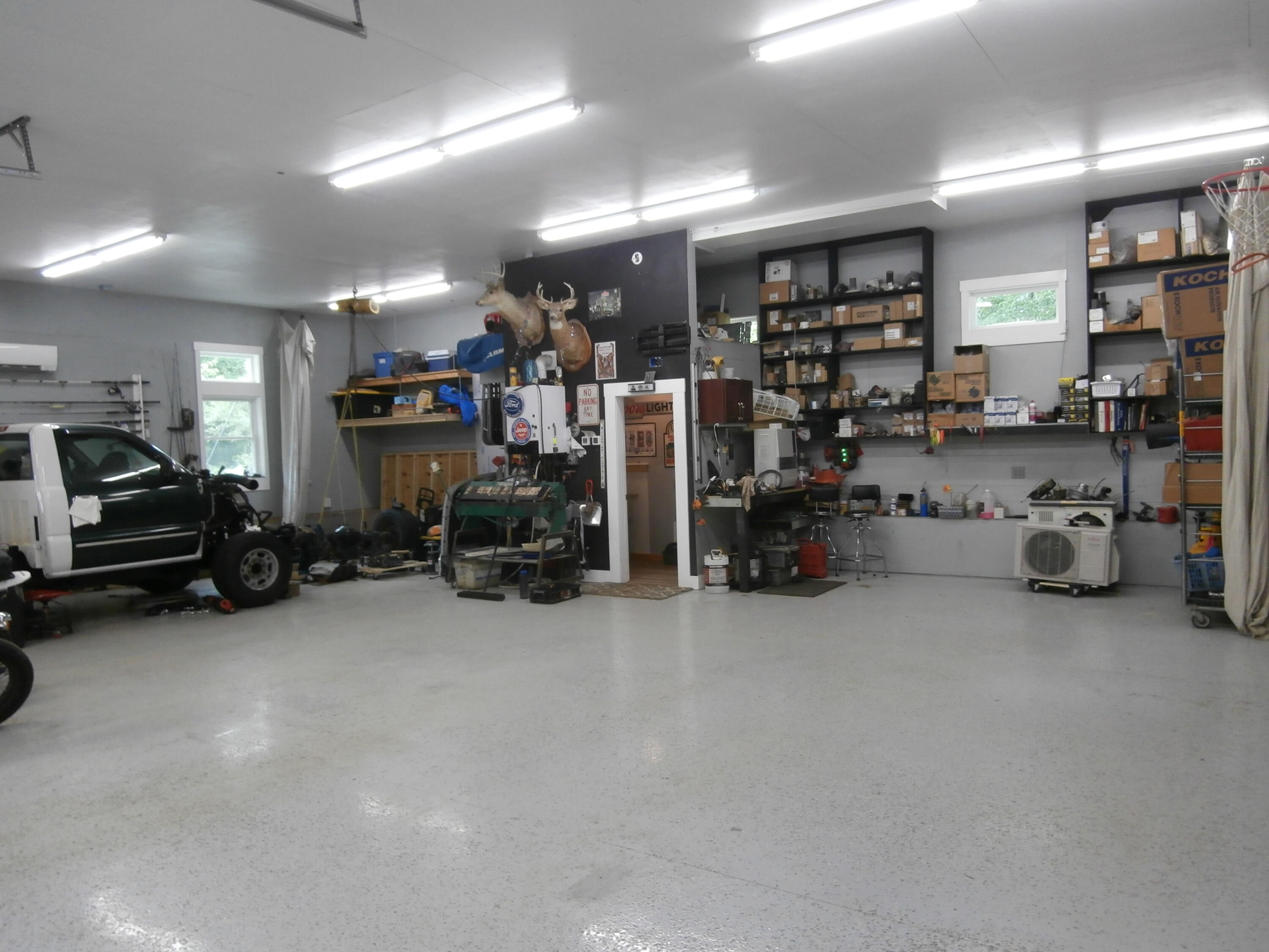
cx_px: 634
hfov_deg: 71.6
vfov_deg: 56.8
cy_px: 476
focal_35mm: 24
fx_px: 880
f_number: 3
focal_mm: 4.2
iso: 200
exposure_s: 1/30
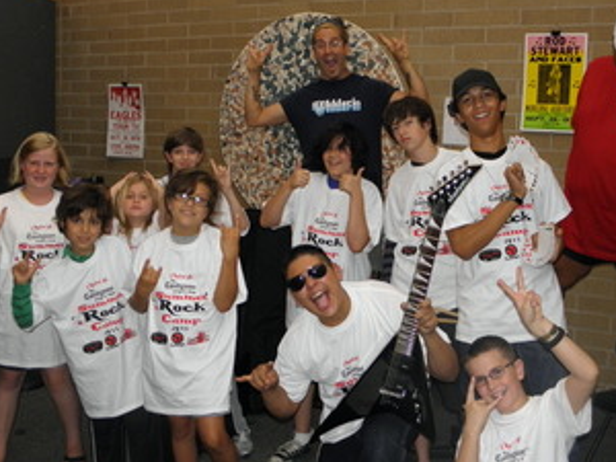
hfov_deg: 43.7
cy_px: 208
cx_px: 350
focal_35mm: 43
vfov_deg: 33.6
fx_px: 765
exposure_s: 1/50
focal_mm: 5.9
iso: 160
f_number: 3.6
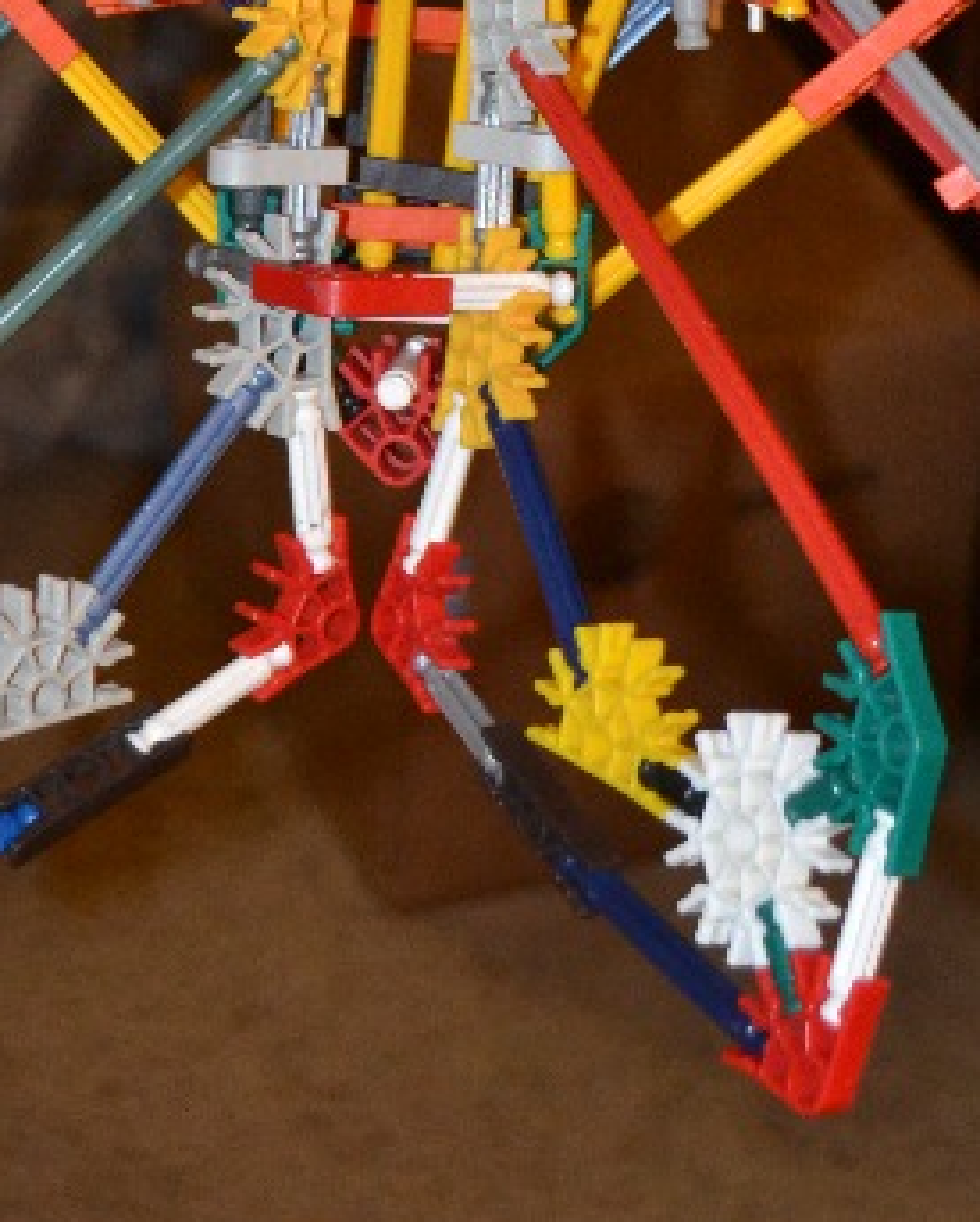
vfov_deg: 14.8
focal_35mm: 124
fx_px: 4490
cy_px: -349
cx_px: 481
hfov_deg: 12.5
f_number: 4.5
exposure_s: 1/60
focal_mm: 28
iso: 2000
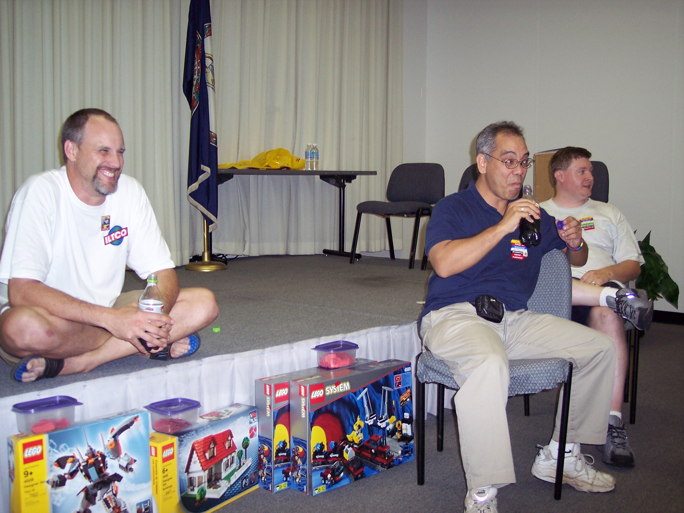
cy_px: 256
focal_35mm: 39
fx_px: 771
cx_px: 342
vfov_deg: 36.8
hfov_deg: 47.9
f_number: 2.8
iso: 140
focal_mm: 8
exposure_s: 1/60
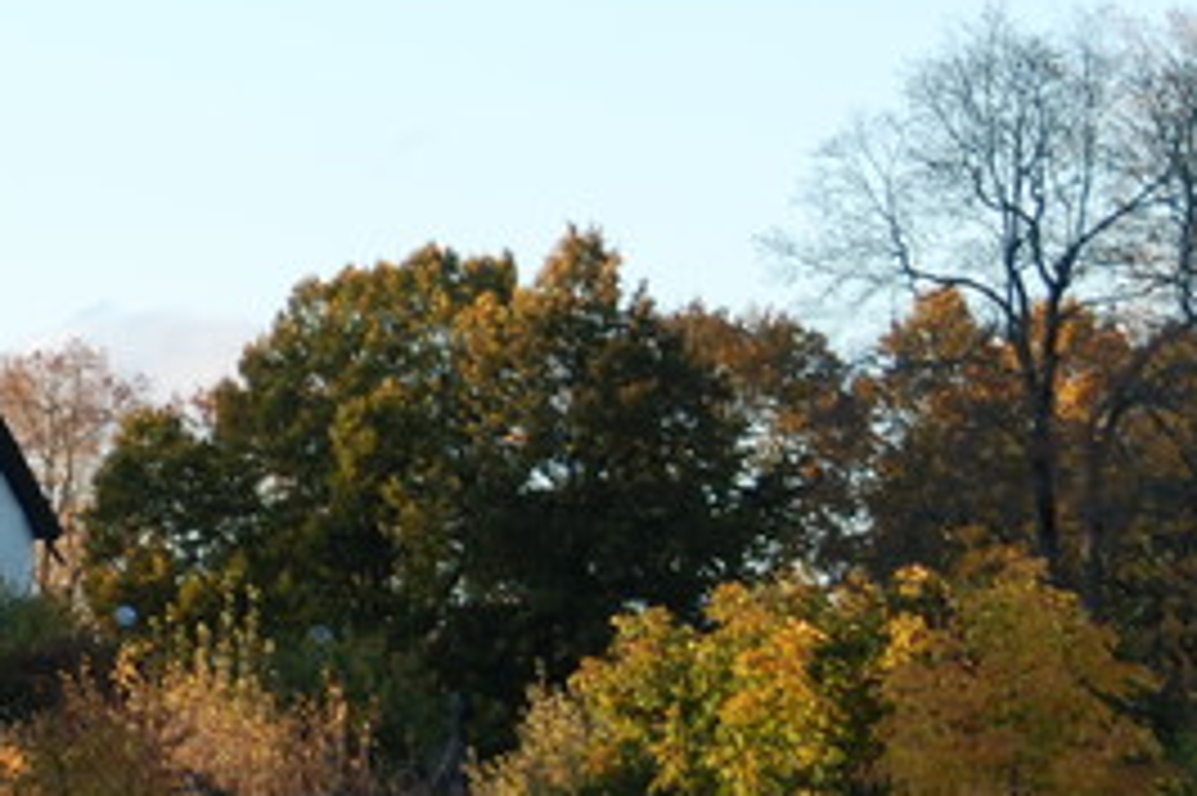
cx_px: -765
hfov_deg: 6.0
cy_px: 411
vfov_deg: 4.1
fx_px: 11165
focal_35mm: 336
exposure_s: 1/60
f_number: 7.1
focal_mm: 62
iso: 100
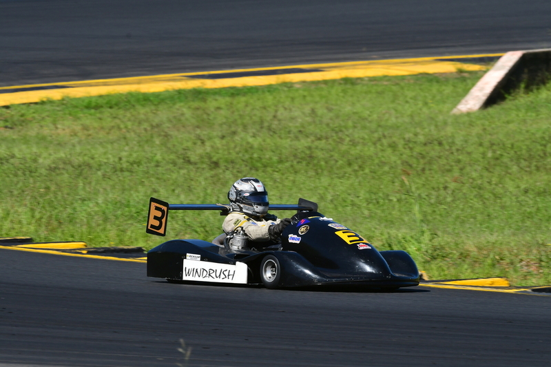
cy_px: 184
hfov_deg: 4.0
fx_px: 7804
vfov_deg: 2.7
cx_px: 276
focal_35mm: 510
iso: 400
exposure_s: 1/640
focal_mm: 340
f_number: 11
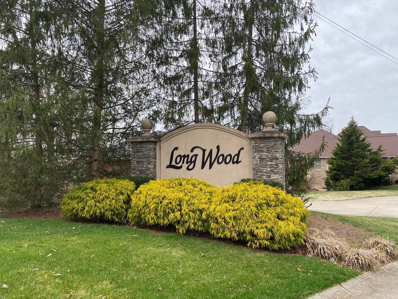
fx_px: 299
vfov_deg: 53.1
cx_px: 199
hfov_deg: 67.3
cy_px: 150
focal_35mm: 26
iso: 32
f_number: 1.8
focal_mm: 4.25
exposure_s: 1/1025
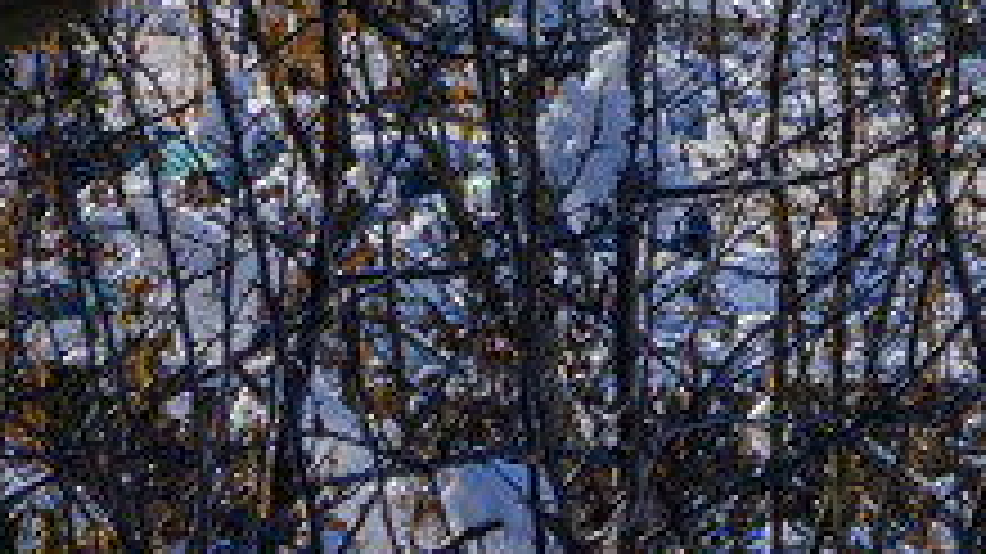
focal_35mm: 879
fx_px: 22973
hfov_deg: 2.4
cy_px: -2250
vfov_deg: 1.4
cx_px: 2868
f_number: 16
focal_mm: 105.5
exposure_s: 1/200
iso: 320
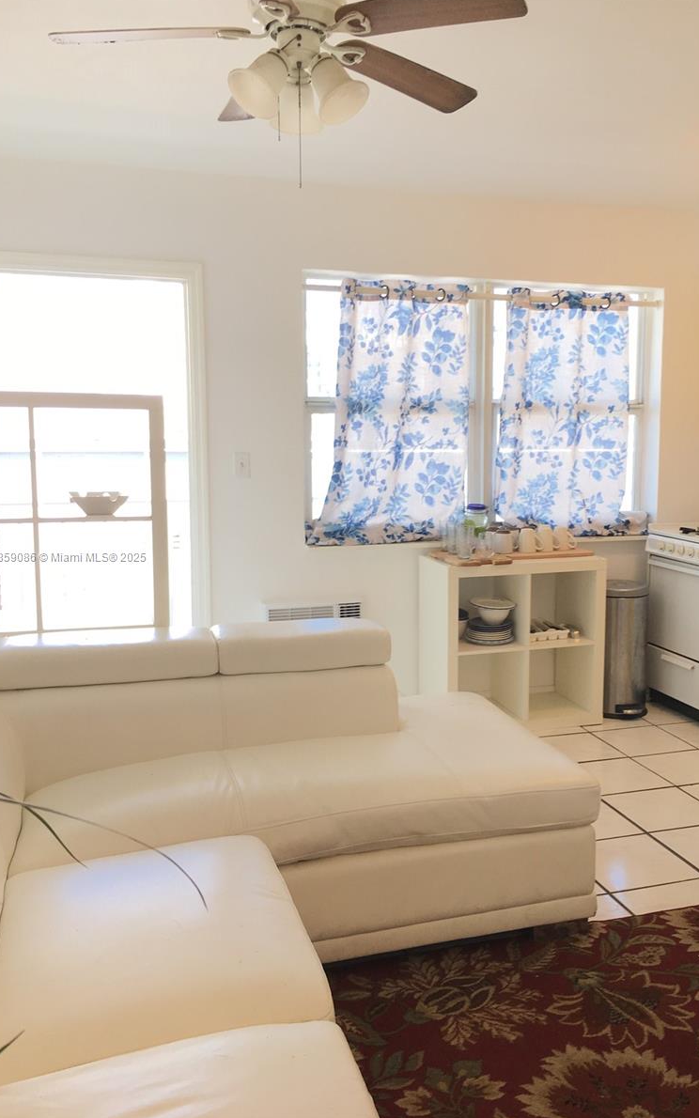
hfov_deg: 40.5
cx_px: 396
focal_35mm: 31
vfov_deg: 61.2
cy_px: 557
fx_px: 945
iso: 25
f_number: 2.2
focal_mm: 4.15
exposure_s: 1/60
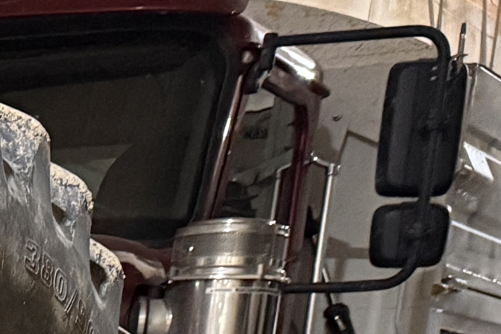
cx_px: -732
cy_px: 800
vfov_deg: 9.6
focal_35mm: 127
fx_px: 1767
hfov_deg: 12.4
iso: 800
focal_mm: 6.76
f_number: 1.78
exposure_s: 1/48
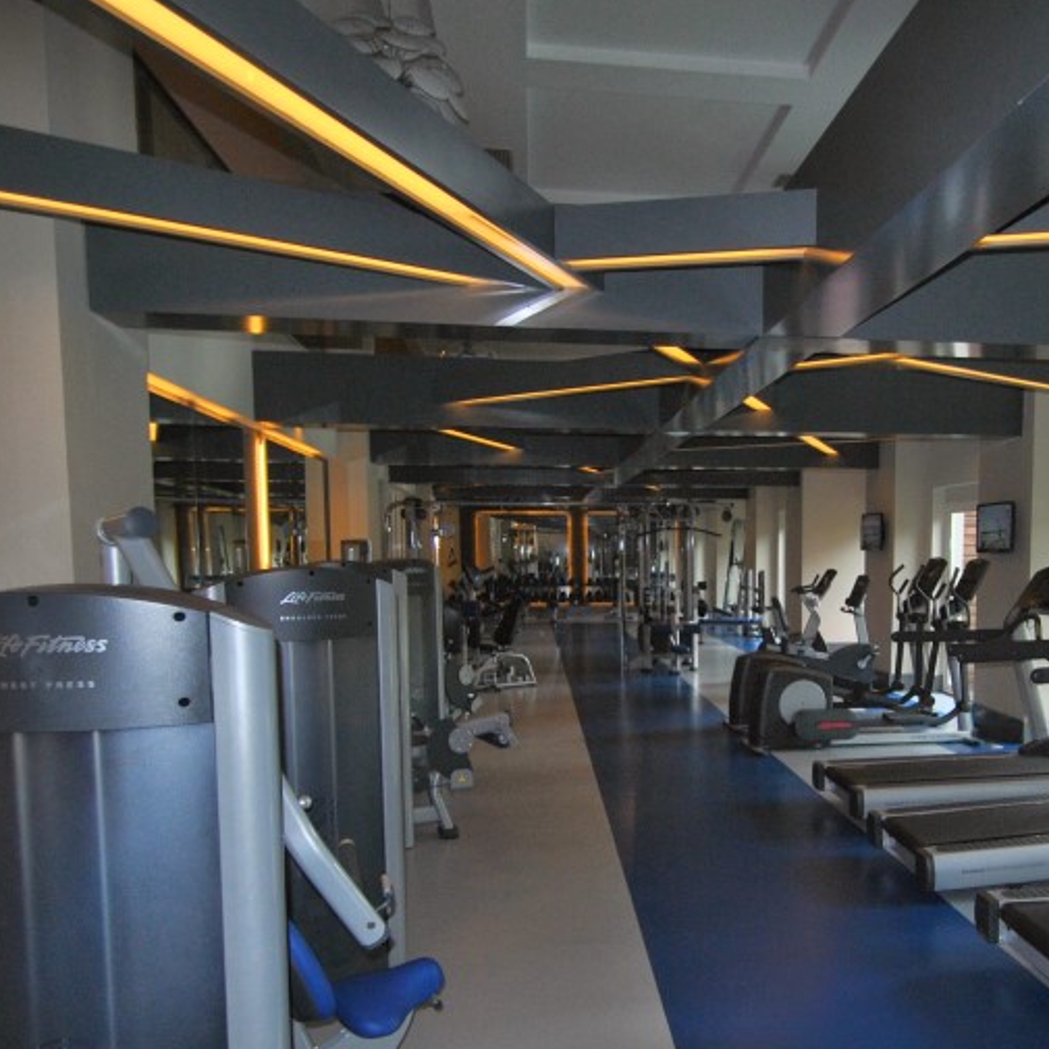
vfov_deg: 55.0
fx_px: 994
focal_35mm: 29
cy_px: 650
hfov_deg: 54.0
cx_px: 732
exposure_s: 1/60
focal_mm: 10
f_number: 3.5
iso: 200
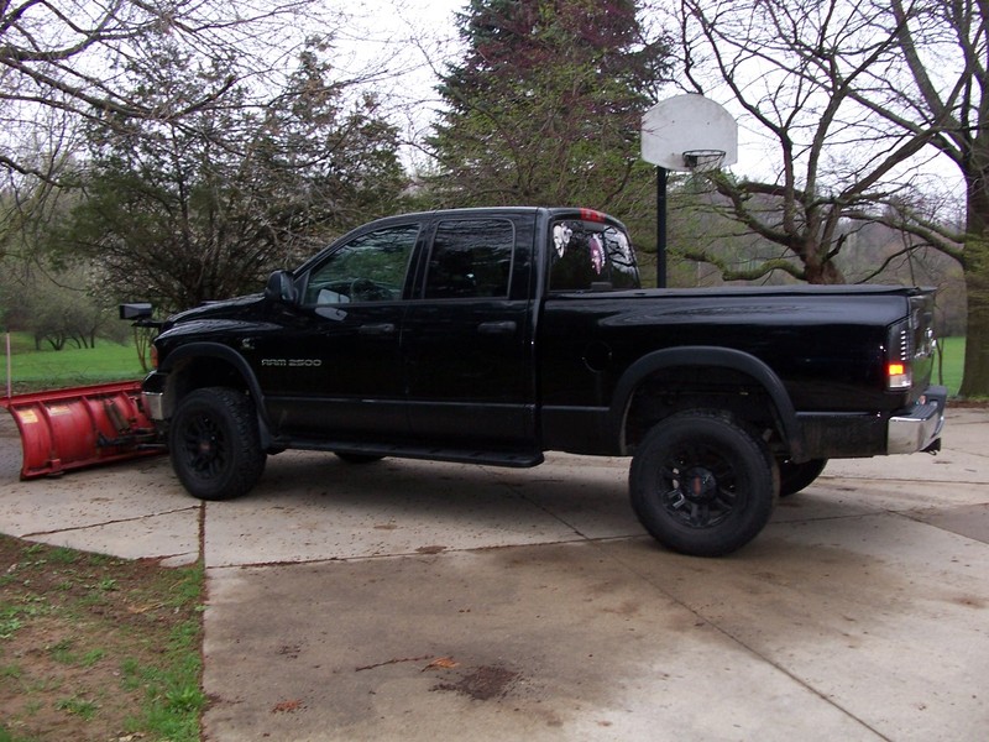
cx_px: 494
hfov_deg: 52.6
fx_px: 1000
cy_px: 371
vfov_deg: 40.7
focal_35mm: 35
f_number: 2.8
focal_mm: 6
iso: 80
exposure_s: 1/60
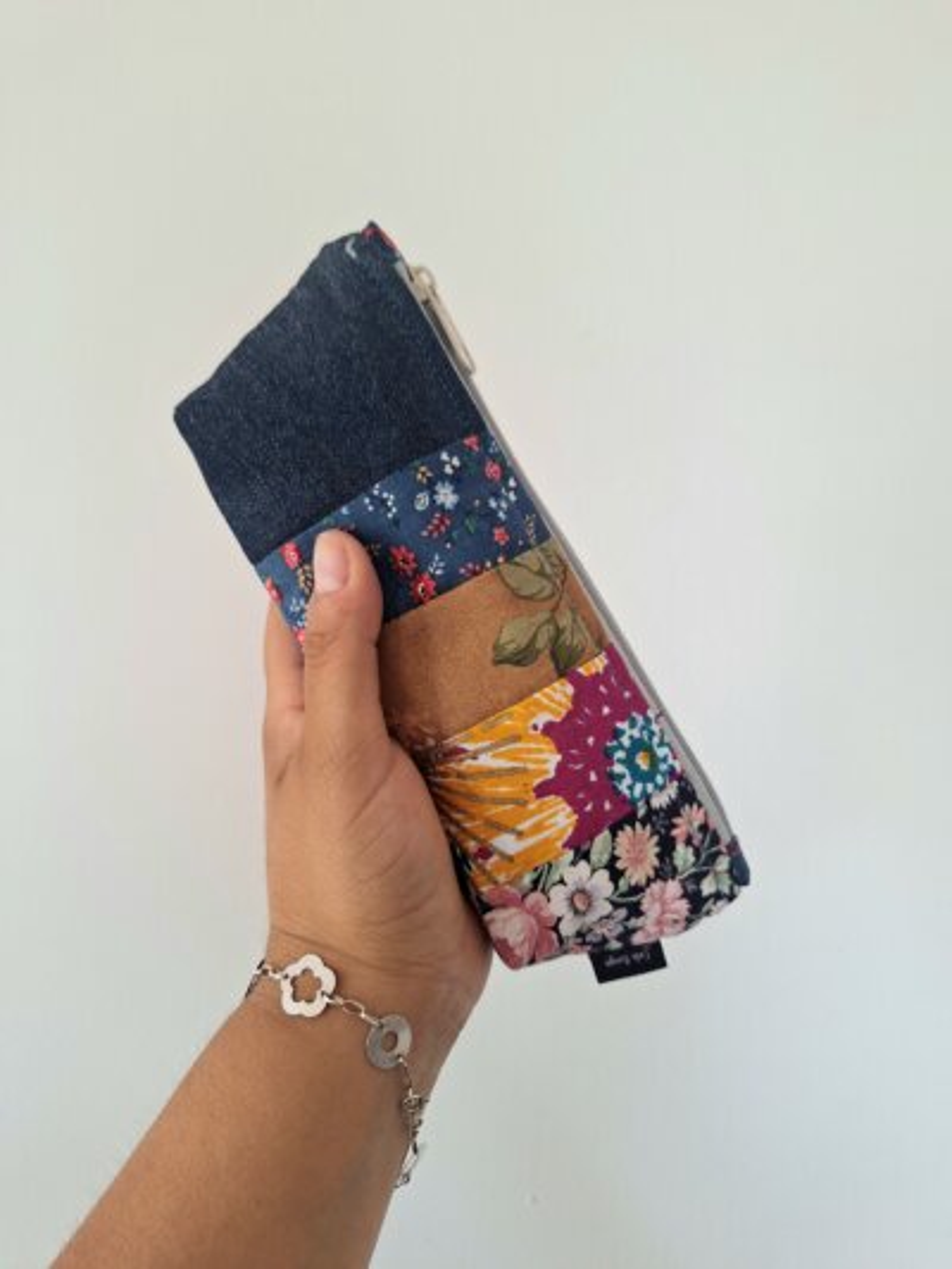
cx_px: 476
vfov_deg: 73.9
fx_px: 843
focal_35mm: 23
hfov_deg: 58.9
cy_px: 634
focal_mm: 5.54
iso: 64
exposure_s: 1/60.2
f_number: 1.8
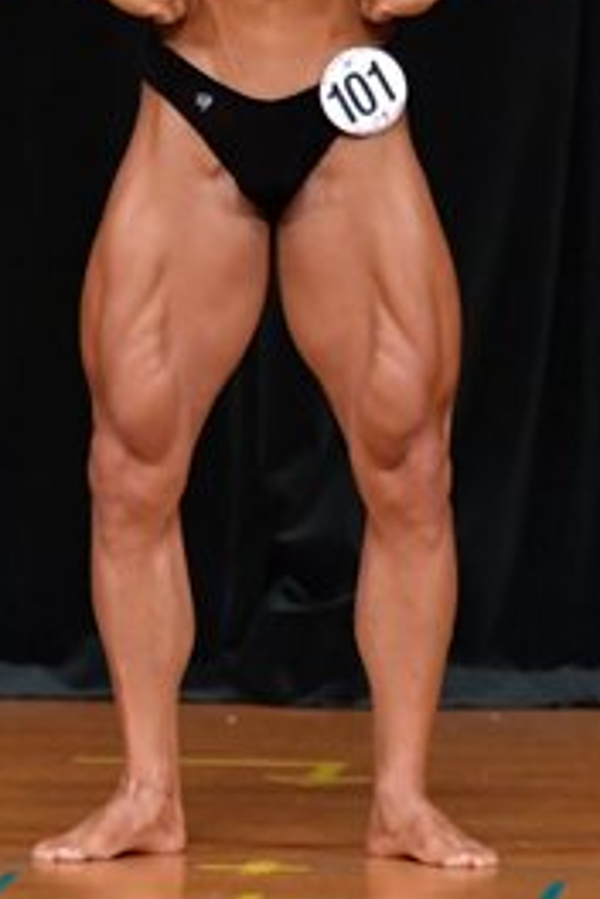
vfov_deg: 2.3
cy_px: 119
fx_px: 22048
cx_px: 254
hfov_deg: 1.6
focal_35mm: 882
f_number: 5.6
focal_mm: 200
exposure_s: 1/400
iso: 4000
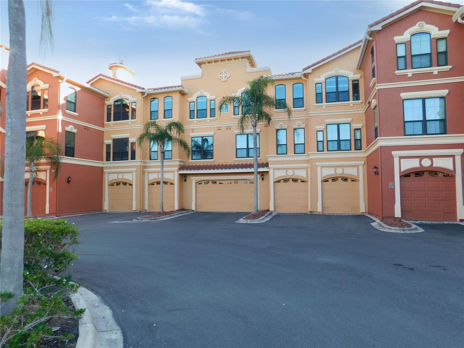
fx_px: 308
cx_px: 232
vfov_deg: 58.9
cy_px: 174
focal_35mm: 23
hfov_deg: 73.9
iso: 125
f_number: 3
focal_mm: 4
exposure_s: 1/200
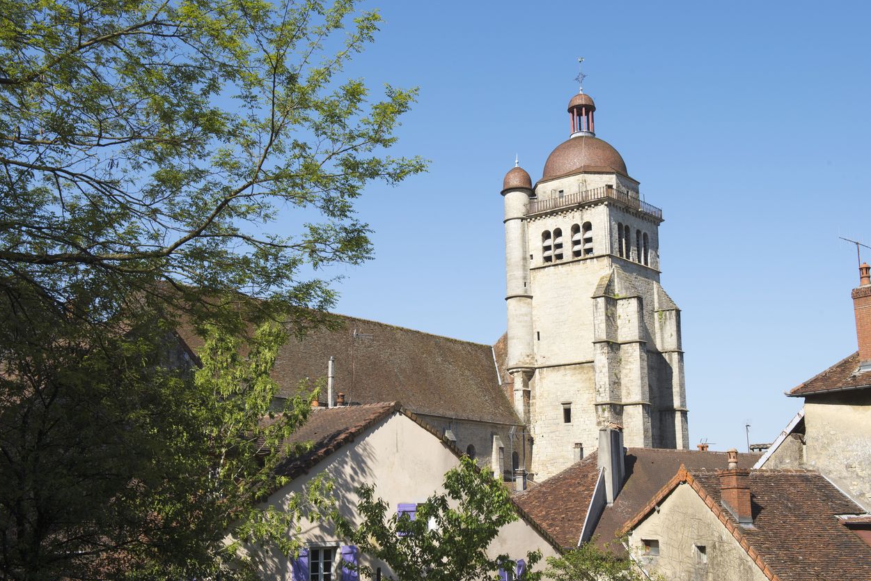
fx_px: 1040
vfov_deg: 31.2
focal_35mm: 43
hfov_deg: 45.4
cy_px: 297
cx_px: 440
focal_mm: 42
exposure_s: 1/200
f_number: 11
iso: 200
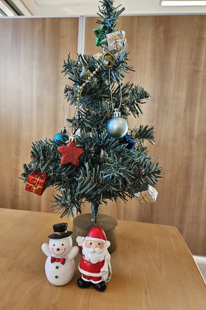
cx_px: 95
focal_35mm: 24
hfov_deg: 53.1
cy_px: 155
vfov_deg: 73.7
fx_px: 206
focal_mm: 5.4
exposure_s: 1/180
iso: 80
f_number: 1.8
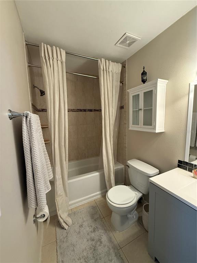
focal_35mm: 14
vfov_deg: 102.1
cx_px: 98
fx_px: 106
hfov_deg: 85.7
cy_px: 132
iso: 400
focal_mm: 2.22
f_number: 2.2
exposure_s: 1/60
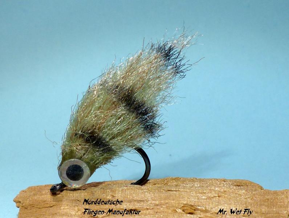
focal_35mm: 33
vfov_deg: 43.1
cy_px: 109
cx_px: 144
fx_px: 276
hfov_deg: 55.3
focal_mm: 5.9
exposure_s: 1/200
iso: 100
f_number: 4
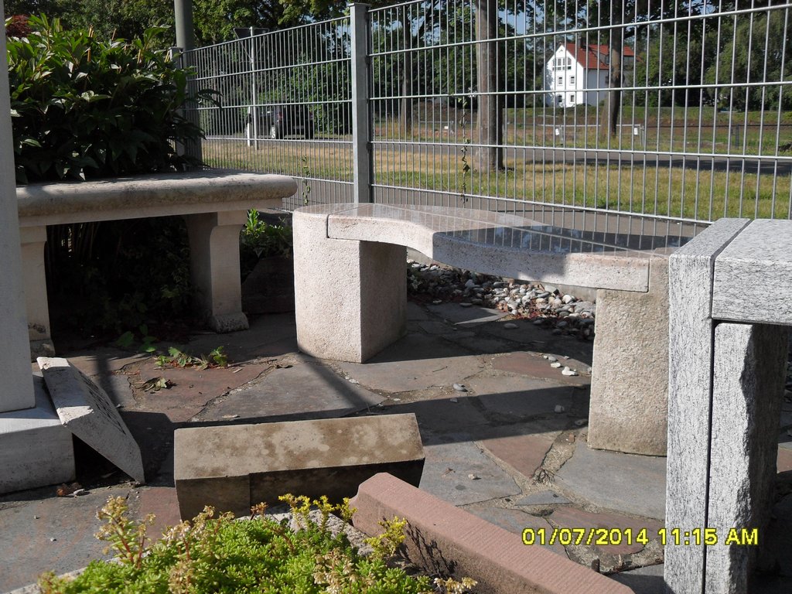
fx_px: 801
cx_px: 396
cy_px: 297
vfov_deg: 40.7
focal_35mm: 35
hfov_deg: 52.6
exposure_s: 1/250
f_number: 8.9
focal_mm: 6.2
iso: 100
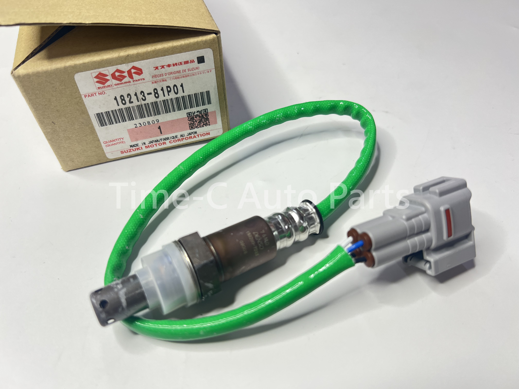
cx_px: 260
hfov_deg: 67.3
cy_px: 194
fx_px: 390
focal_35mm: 26
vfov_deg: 53.1
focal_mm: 5.7
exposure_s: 1/121
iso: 100
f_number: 1.5
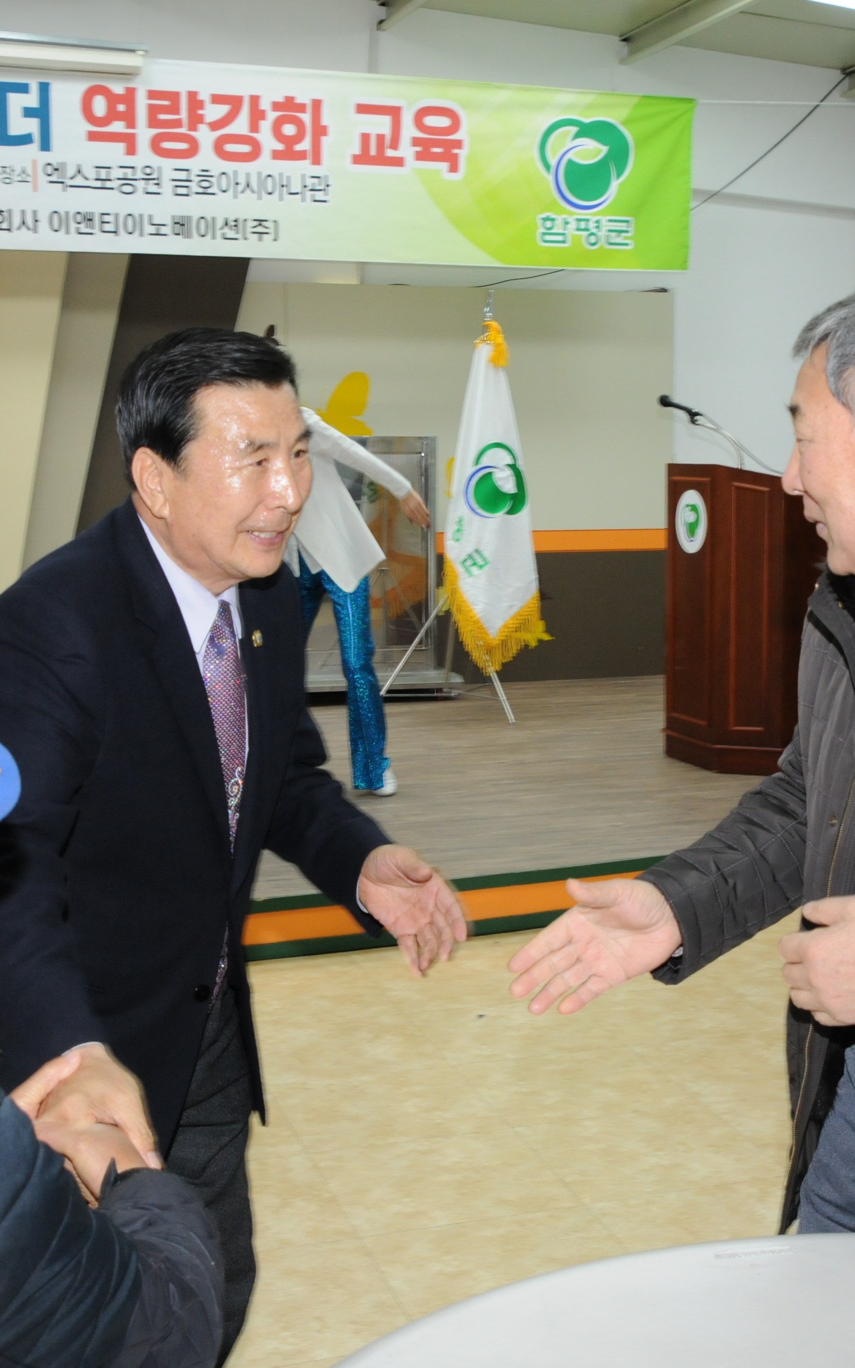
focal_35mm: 49
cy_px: 684
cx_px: 563
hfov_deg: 26.3
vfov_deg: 41.2
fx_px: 1818
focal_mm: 21
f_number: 7.1
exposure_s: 1/60
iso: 800
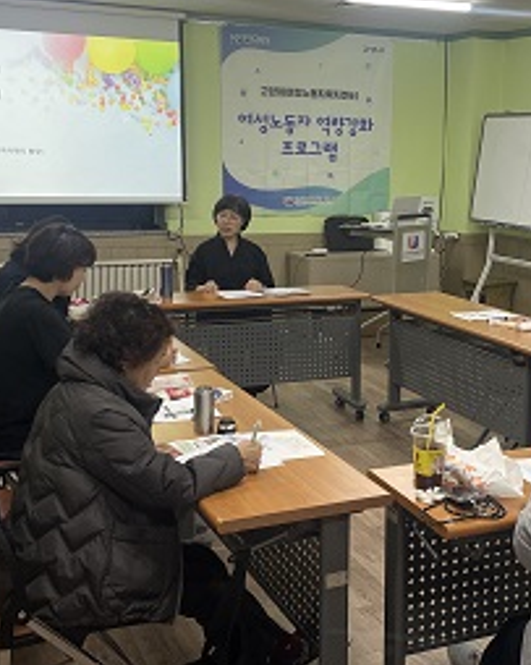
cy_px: 323
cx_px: 382
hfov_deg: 29.9
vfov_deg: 37.3
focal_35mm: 50
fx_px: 983
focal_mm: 4.2
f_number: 1.6
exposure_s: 1/120
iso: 80
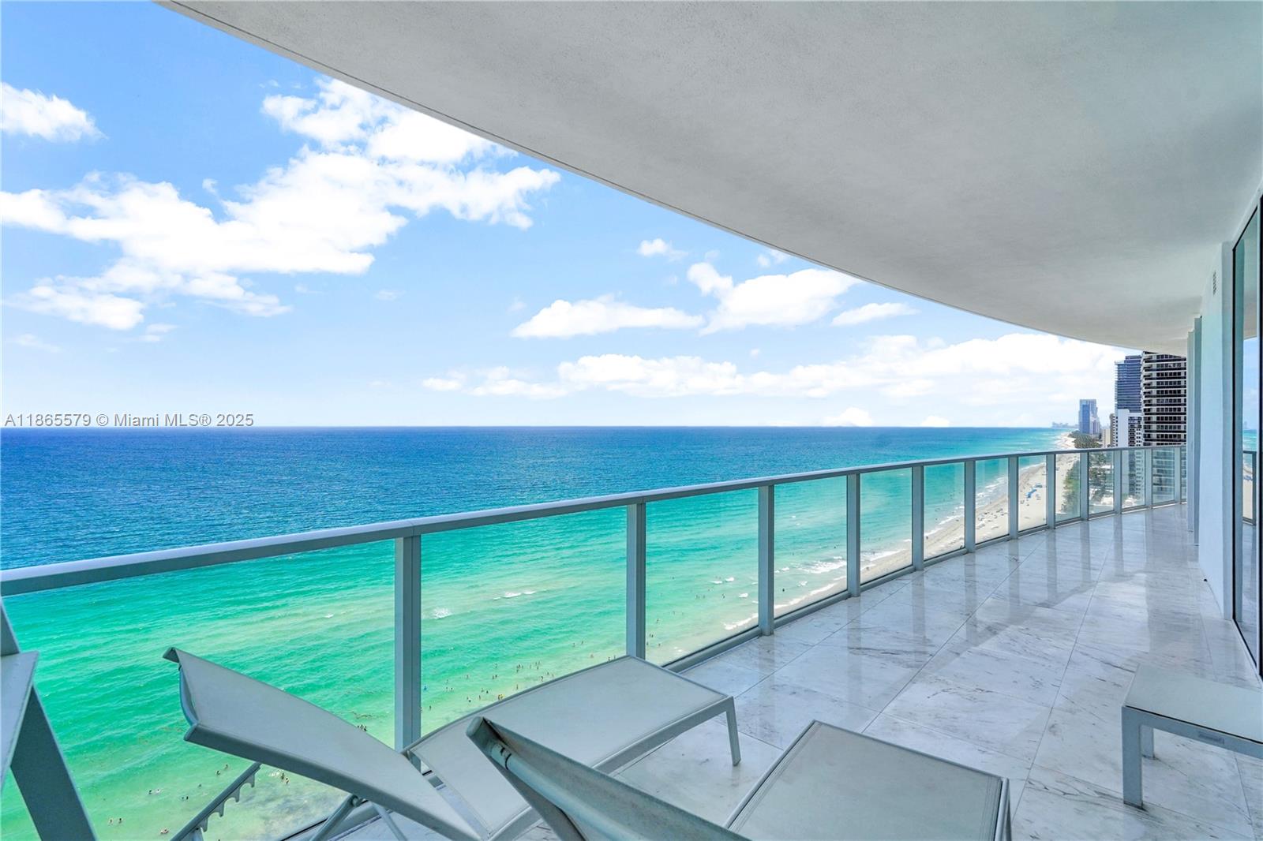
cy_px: 420
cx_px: 632
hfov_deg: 96.7
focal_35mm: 16
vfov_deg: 73.7
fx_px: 561
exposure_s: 1/1250
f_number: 8
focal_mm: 16
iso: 250
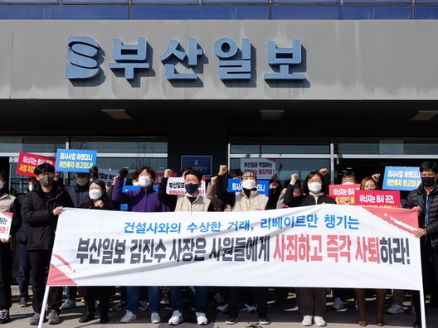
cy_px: 163
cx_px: 239
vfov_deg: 30.9
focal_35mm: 47
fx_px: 595
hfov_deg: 40.4
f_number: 3.6
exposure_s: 1/3200
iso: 200
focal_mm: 28.9
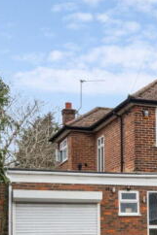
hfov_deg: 14.9
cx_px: 245
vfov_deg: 23.8
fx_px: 550
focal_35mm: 84
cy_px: 194
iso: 640
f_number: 11
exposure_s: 1/80
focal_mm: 31
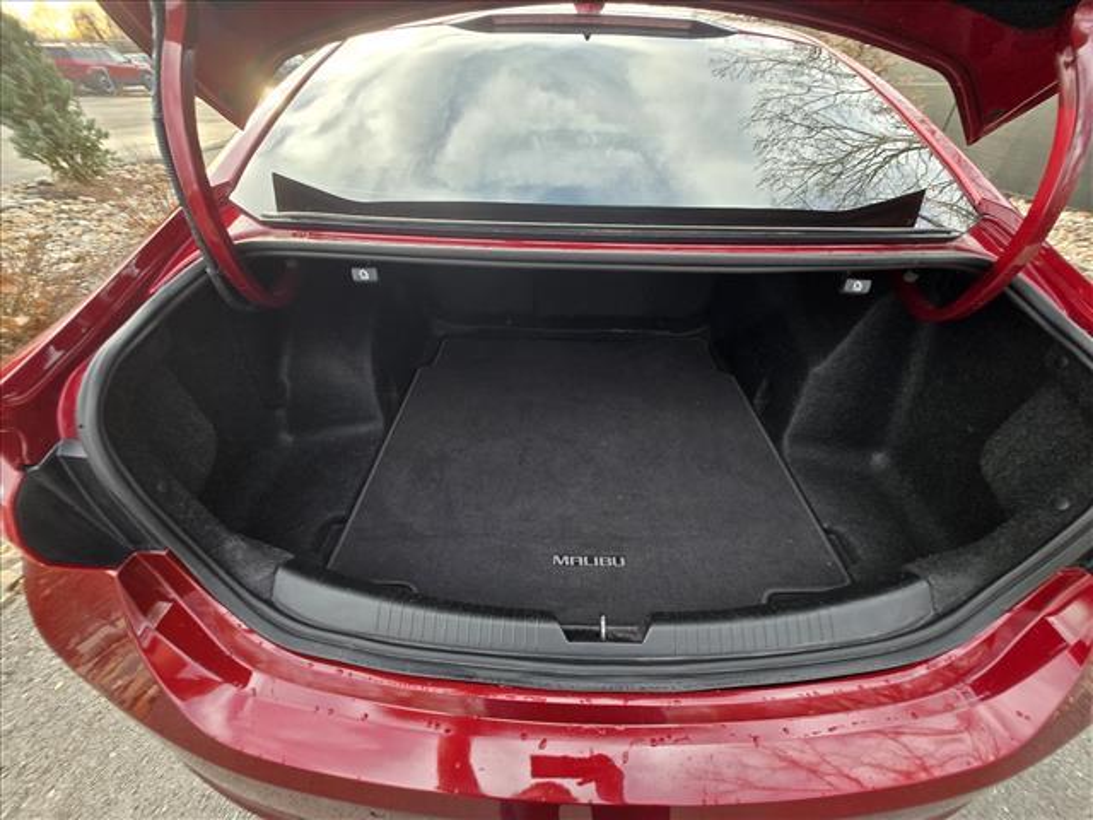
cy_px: 410
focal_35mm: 13
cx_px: 546
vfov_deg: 89.9
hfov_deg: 106.2
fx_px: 410
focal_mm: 1.7
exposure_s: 1/101
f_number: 2.2
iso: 50
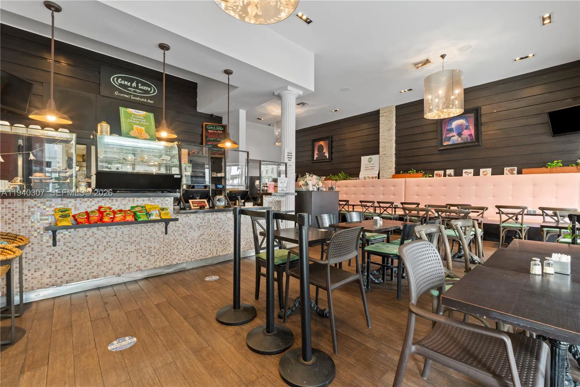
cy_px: 194
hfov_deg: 100.4
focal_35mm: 15
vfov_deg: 77.3
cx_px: 290
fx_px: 242
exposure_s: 8
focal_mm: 10
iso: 100
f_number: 9
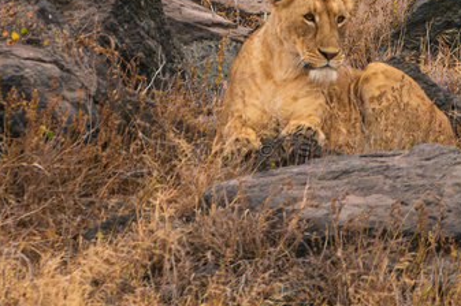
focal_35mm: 2032
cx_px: 55
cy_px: -179
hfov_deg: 1.0
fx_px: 25995
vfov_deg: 0.7
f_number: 6.3
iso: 1000
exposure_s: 1/2000
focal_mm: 600
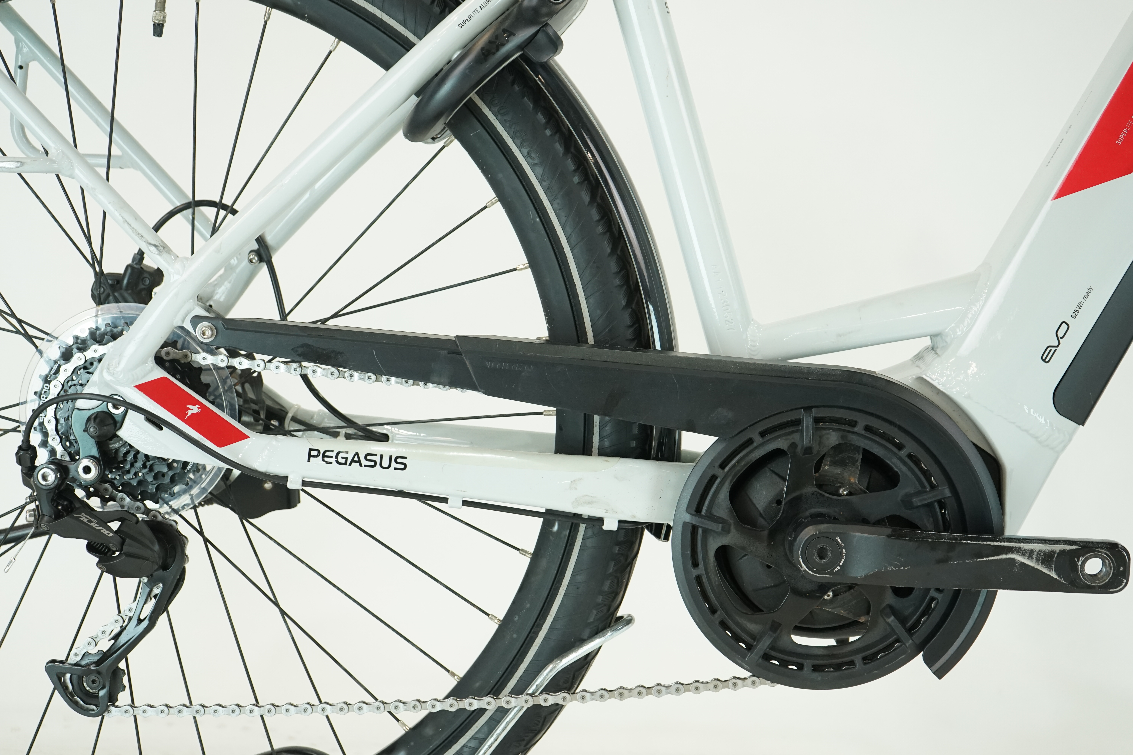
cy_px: 378
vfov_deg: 24.6
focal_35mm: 55
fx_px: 1731
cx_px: 566
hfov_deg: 36.2
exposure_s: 1/200
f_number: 5.6
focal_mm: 55
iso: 1600
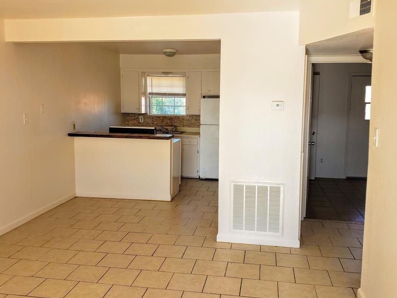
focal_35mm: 32
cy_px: 148
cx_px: 199
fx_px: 367
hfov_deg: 56.8
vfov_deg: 44.2
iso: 100
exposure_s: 1/120
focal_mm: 4.3
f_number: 2.4
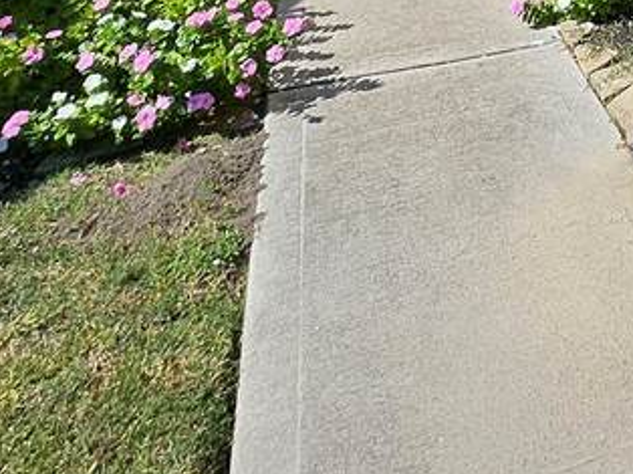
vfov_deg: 18.3
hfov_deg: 29.7
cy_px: -472
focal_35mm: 53
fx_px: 968
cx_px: 802
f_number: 2.2
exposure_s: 1/1369
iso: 32
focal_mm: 1.74
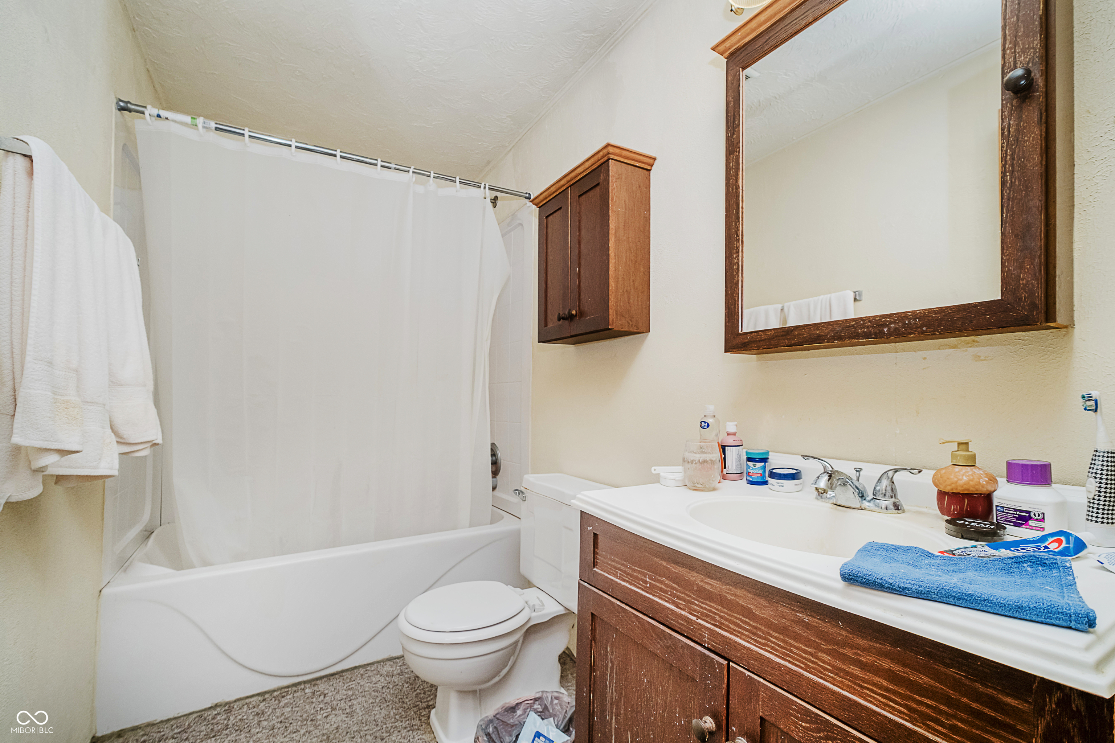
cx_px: 558
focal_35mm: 15
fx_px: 465
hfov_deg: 100.4
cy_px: 372
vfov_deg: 77.3
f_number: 4
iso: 500
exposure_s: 1/125
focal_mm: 10
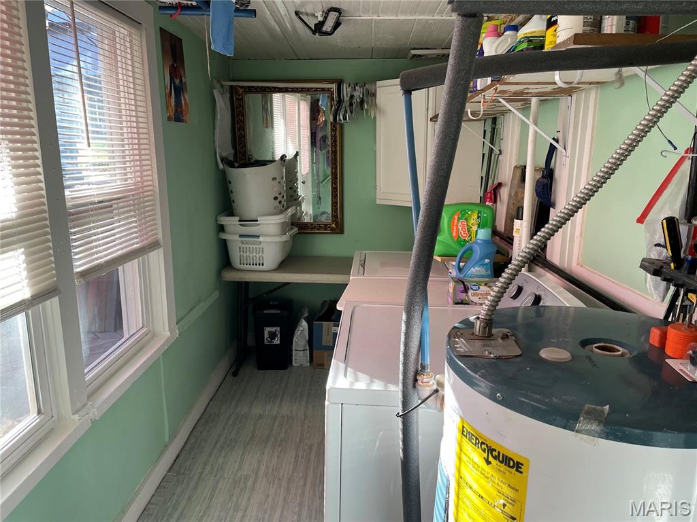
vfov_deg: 53.1
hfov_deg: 67.3
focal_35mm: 26
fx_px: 524
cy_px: 261
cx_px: 348
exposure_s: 1/103
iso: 125
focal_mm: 4.2
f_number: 1.6
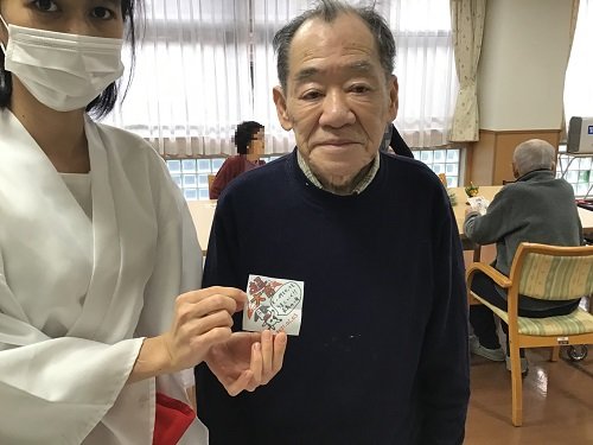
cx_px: 296
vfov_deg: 45.4
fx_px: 531
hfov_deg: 58.4
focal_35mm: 31
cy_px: 222
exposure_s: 1/30
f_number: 2.4
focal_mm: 3.3
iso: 40
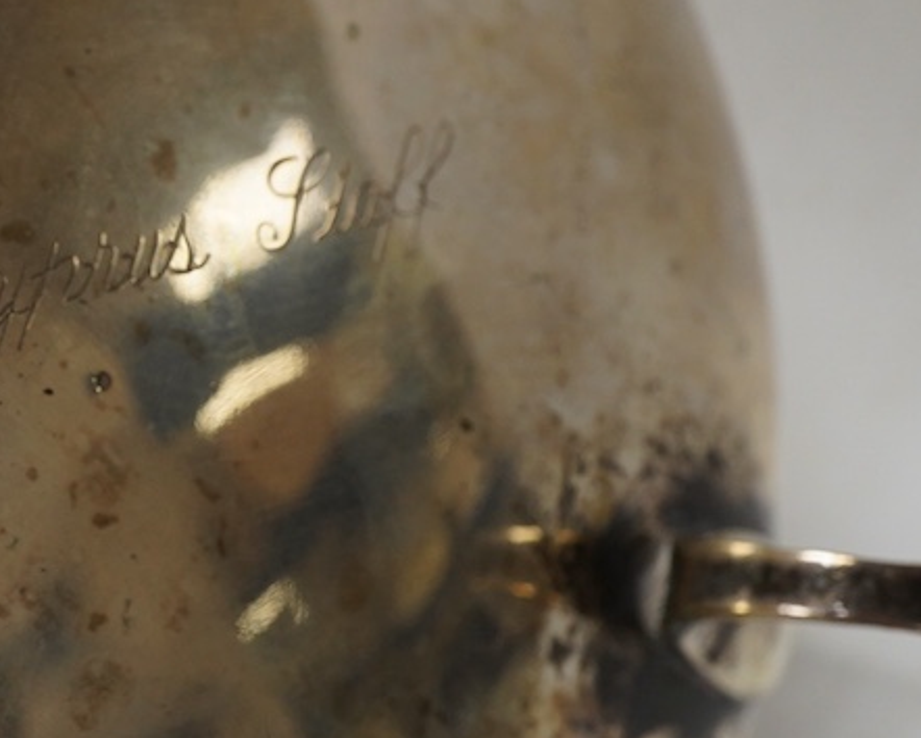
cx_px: -4
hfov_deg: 21.4
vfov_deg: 17.9
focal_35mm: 86
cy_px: 321
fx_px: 2345
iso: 1250
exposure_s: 1/125
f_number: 13
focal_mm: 30
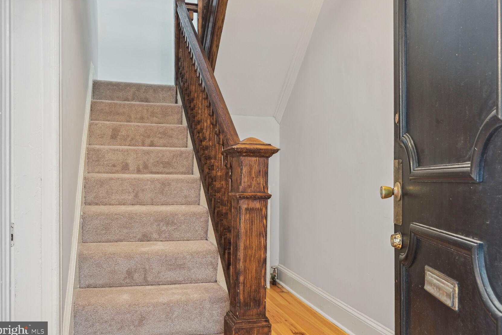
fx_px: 432
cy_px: 167
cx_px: 251
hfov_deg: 60.3
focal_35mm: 31
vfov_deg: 42.3
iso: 200
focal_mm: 30
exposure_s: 1
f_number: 9
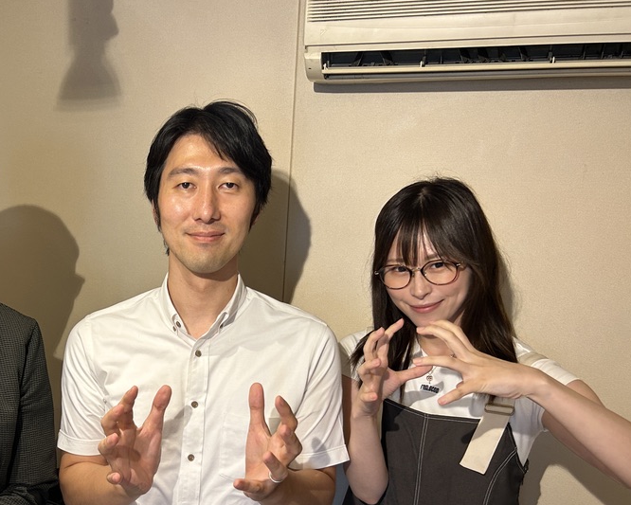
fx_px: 728
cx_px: 174
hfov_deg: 45.5
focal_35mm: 39
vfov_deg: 37.7
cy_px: 346
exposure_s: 1/50
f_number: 1.5
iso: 100
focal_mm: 5.7
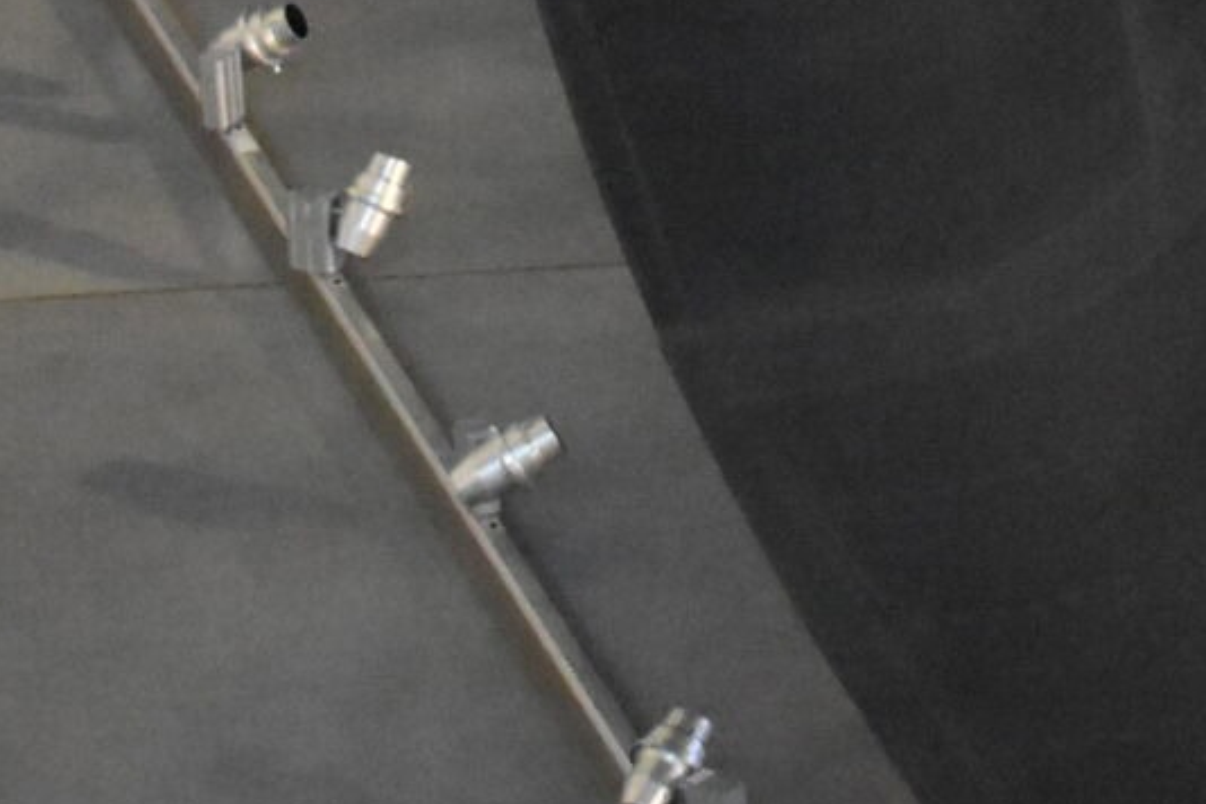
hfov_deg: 7.8
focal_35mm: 259
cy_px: -688
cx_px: 1789
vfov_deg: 5.2
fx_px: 8676
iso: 6400
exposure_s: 1/125
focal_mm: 36
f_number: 4.8
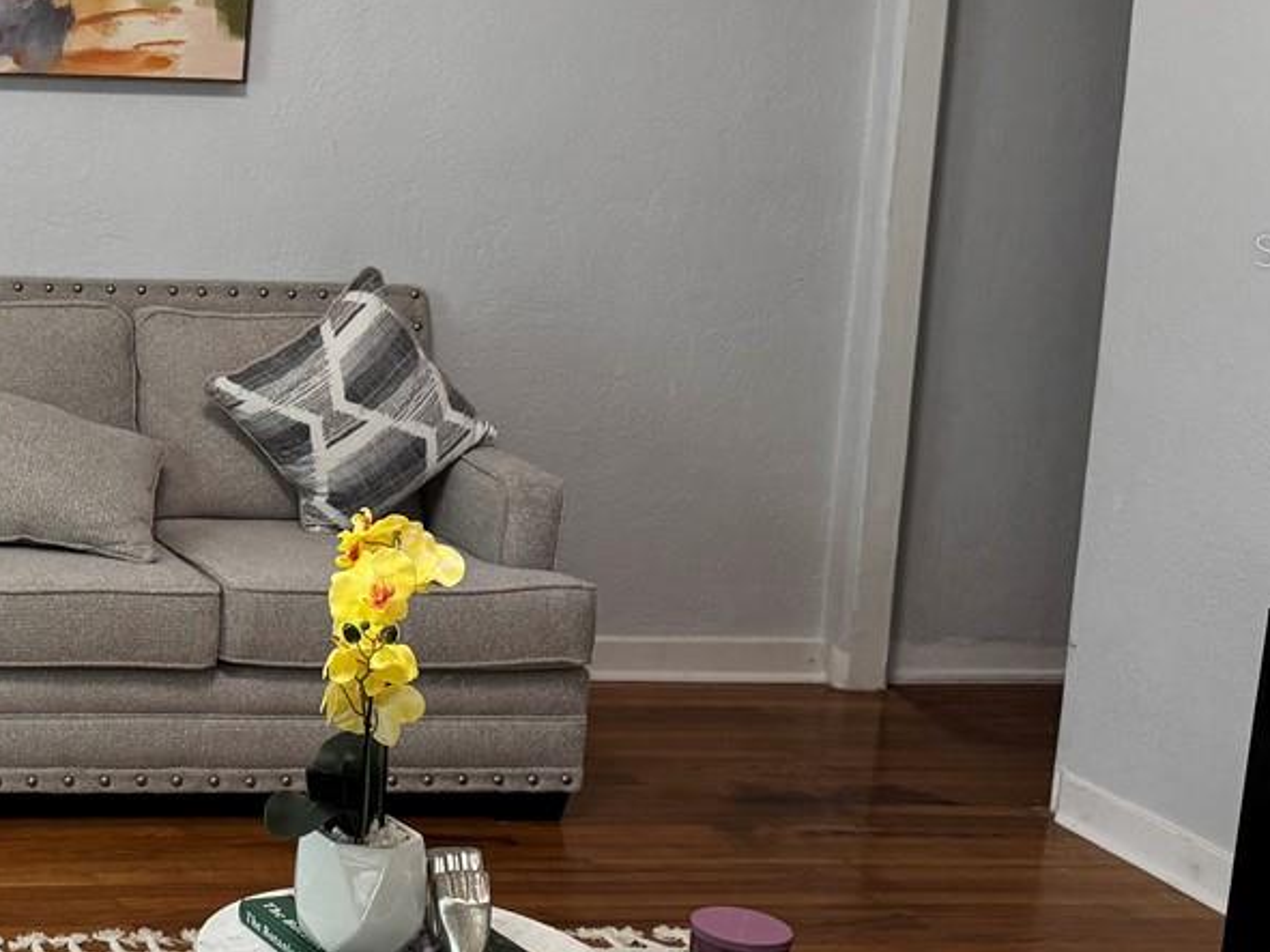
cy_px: 249
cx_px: -262
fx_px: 2384
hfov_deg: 26.5
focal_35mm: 65
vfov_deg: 22.4
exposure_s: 1/120
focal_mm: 6.76
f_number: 1.78
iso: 200
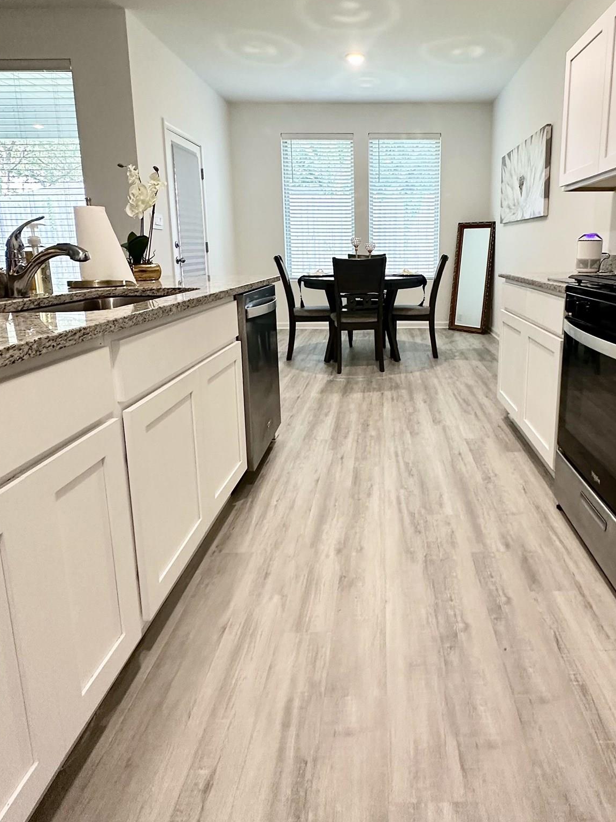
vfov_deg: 78.2
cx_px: 386
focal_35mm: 21
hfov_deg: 62.5
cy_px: 335
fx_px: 498
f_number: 2.2
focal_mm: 2.22
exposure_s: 1/120
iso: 250
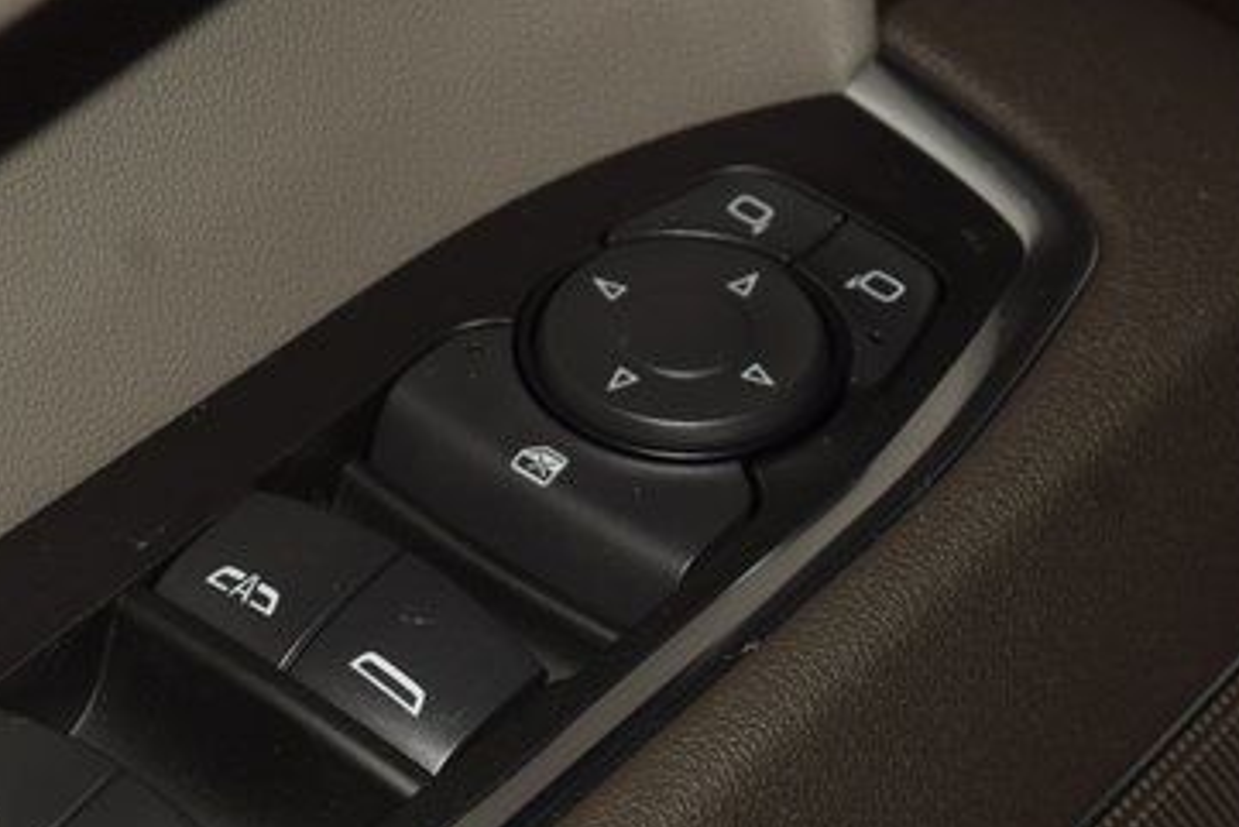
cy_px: 561
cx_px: 412
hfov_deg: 11.0
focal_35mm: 186
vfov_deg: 7.4
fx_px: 6404
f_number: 8
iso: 100
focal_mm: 70
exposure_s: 1/125
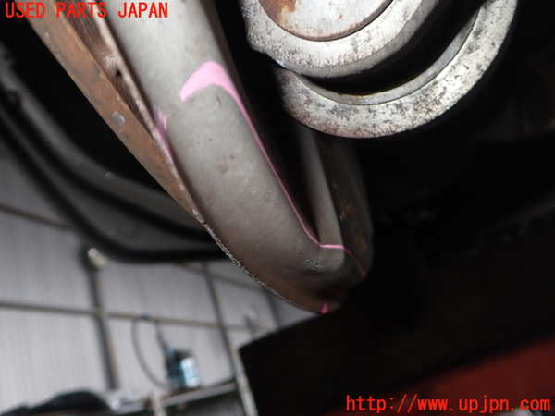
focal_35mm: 30
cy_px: 208
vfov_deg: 46.8
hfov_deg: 60.0
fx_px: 481
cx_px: 278
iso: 200
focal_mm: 5.4
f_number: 6.3
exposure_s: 1/30
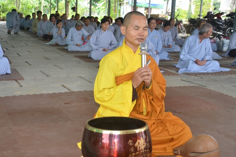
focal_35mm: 53
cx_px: 98
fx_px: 347
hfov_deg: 37.5
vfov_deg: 25.4
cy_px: 83
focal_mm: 30
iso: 400
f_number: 4.2
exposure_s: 1/160
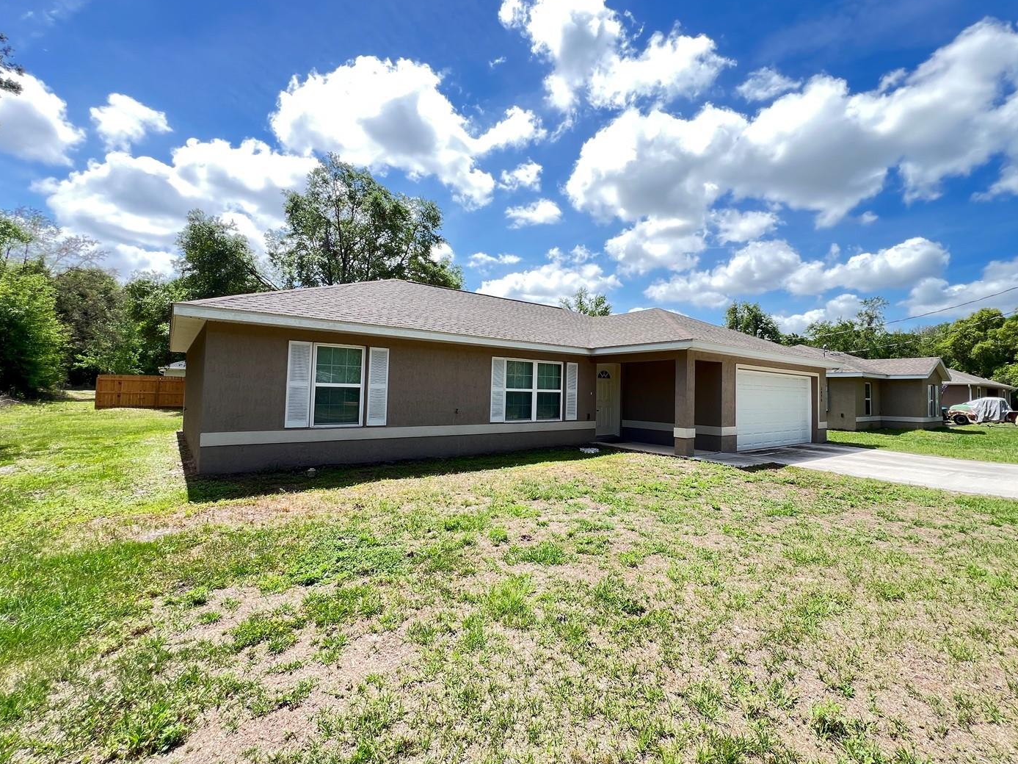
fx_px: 441
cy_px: 372
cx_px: 561
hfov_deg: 97.8
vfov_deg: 81.7
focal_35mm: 15
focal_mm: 1.57
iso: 32
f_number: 1.8
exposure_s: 1/355
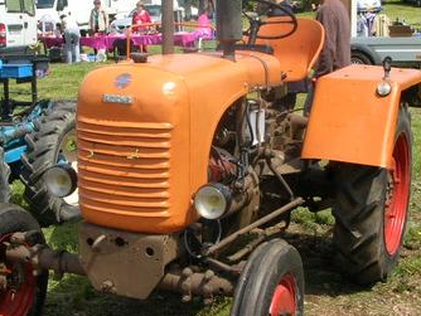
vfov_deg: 21.9
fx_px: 815
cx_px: 199
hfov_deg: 28.9
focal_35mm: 67
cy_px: 122
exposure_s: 1/202
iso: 50
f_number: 5.6
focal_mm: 5.8
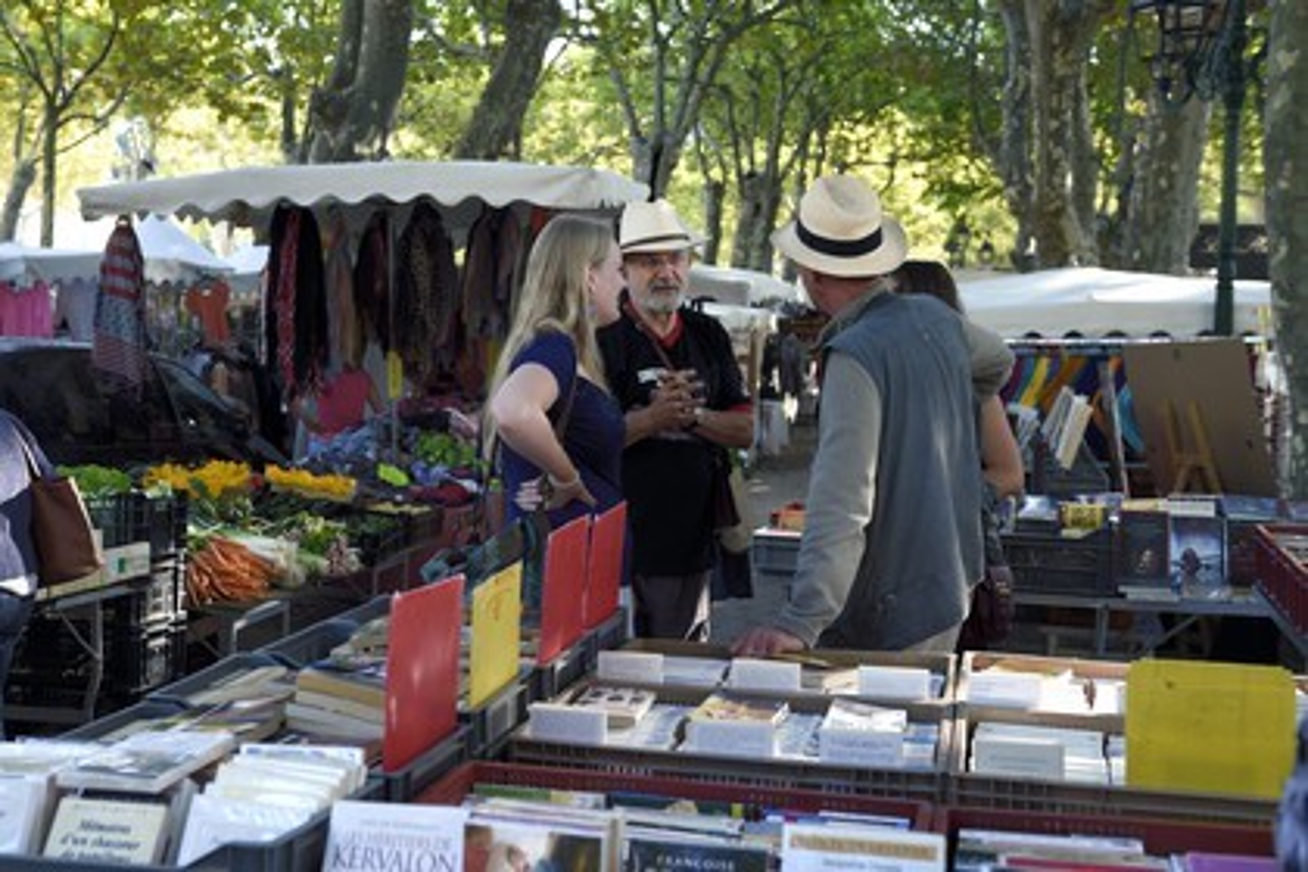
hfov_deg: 50.7
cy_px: 436
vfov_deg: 35.1
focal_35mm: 38
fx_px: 1381
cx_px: 654
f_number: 4.5
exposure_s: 1/125
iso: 400
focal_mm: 38
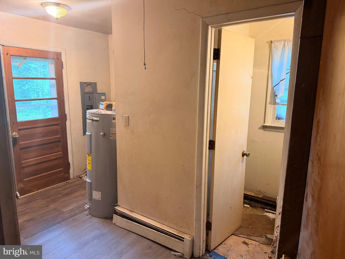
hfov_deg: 71.6
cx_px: 172
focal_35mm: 24
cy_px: 130
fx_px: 239
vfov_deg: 56.8
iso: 400
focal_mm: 6.76
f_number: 1.78
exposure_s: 1/60
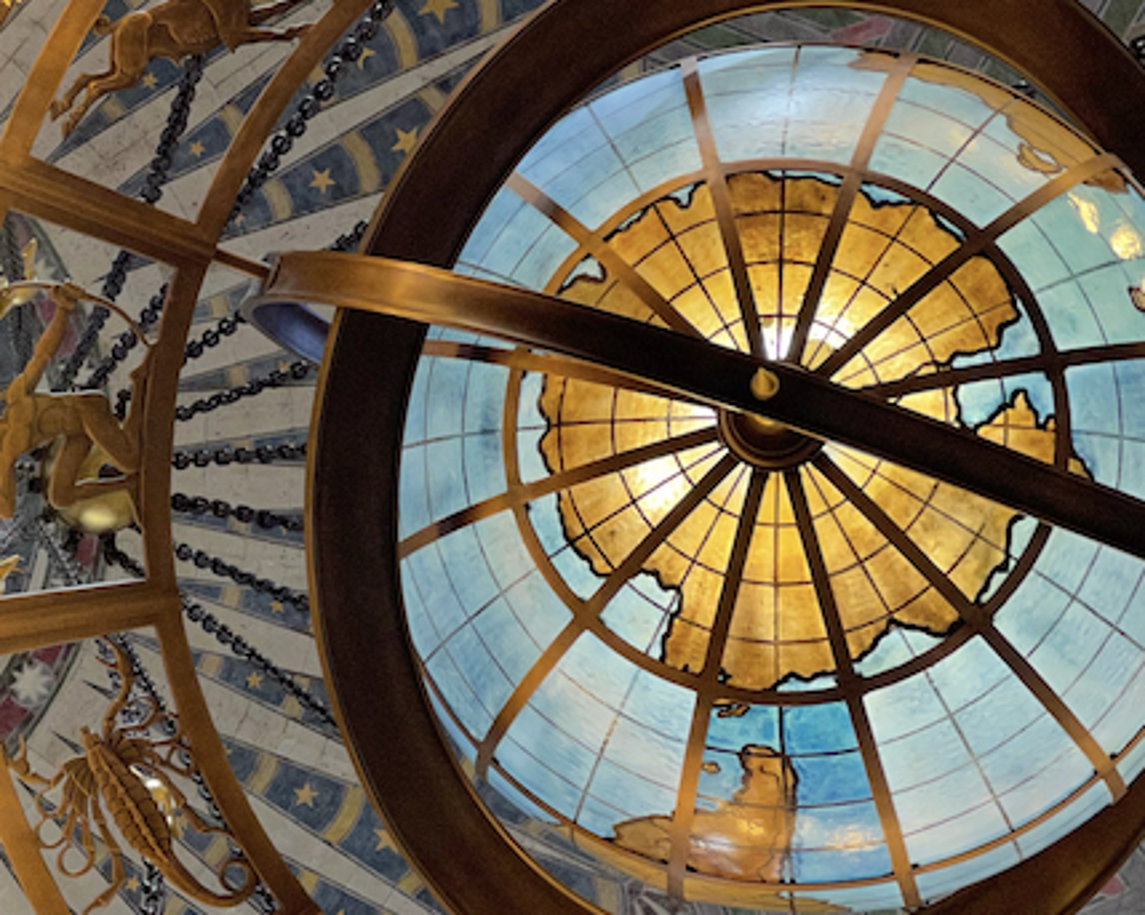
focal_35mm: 149
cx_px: -48
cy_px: 472
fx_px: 5048
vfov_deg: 10.4
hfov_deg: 12.8
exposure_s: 1/99
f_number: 2.2
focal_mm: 7.5
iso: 160
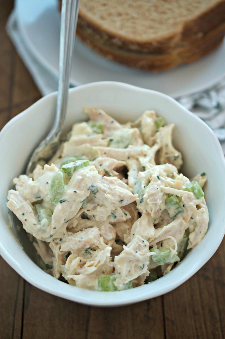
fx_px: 565
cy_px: 170
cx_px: 112
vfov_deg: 33.5
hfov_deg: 22.5
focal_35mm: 60
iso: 250
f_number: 3.2
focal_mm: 40
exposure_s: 1/100
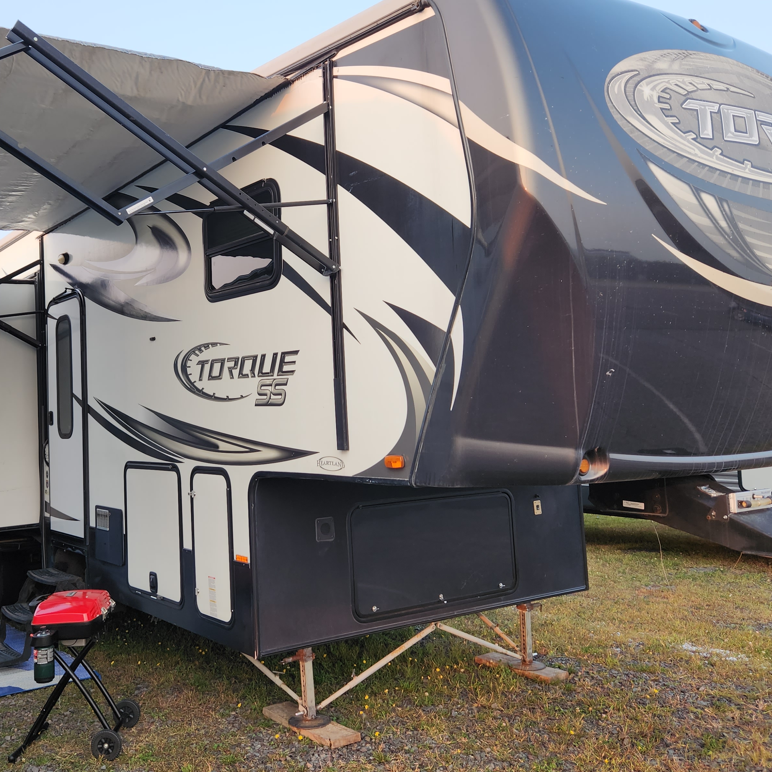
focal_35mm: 34
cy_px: 371
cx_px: 254
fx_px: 858
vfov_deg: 48.4
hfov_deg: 47.6
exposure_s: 1/180
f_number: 1.8
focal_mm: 5.4
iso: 25
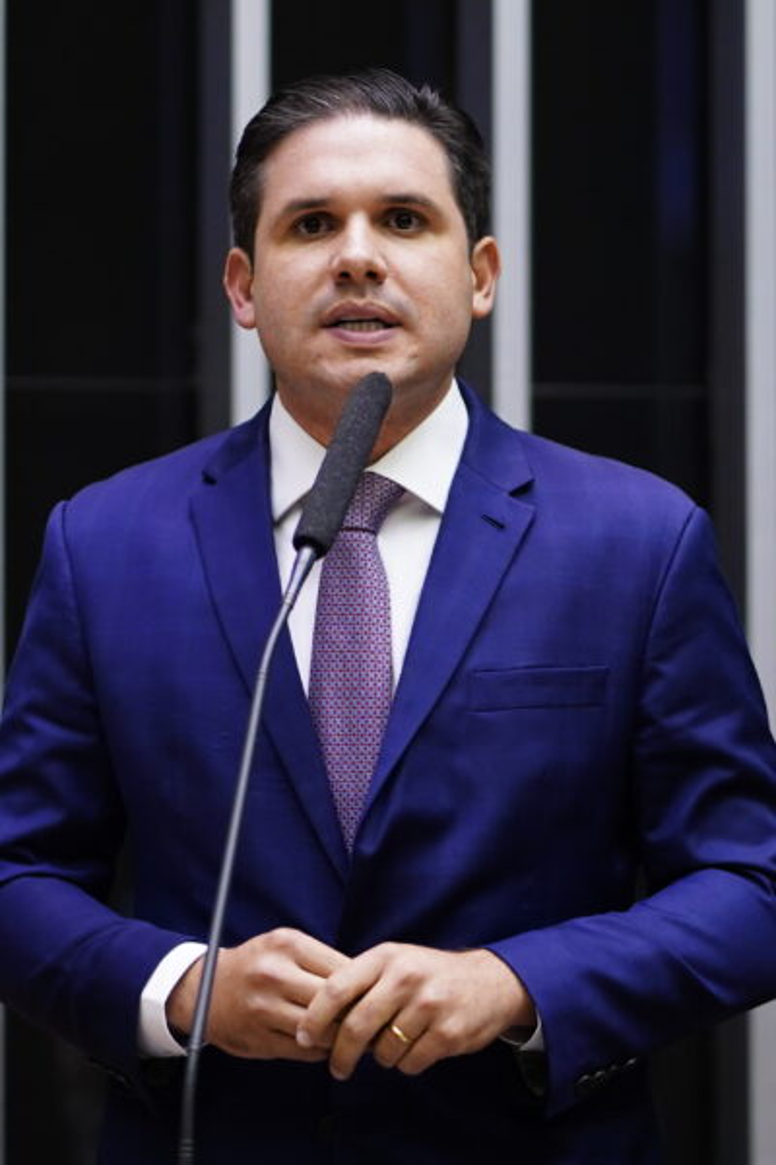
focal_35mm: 127
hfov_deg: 10.8
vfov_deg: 16.1
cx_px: 388
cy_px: 582
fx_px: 4106
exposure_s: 1/200
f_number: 1.8
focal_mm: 85
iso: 1600
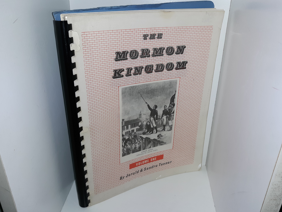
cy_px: 102
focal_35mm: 29
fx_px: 236
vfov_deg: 48.2
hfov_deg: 61.6
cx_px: 137
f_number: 1.7
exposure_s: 1/126
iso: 40
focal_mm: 3.7
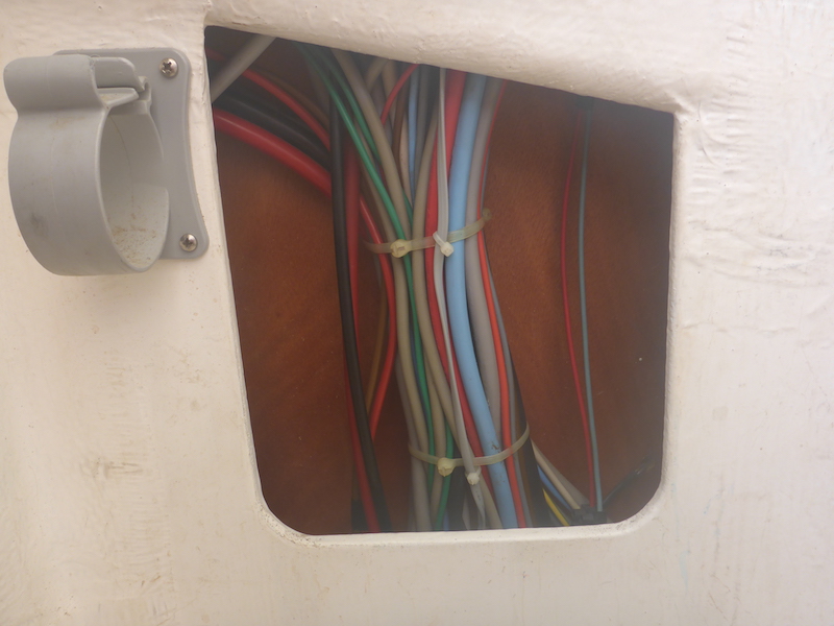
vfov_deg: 49.7
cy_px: 313
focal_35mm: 28
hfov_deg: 63.4
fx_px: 675
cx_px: 417
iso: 100
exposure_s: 1/60
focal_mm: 4.9
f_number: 3.3
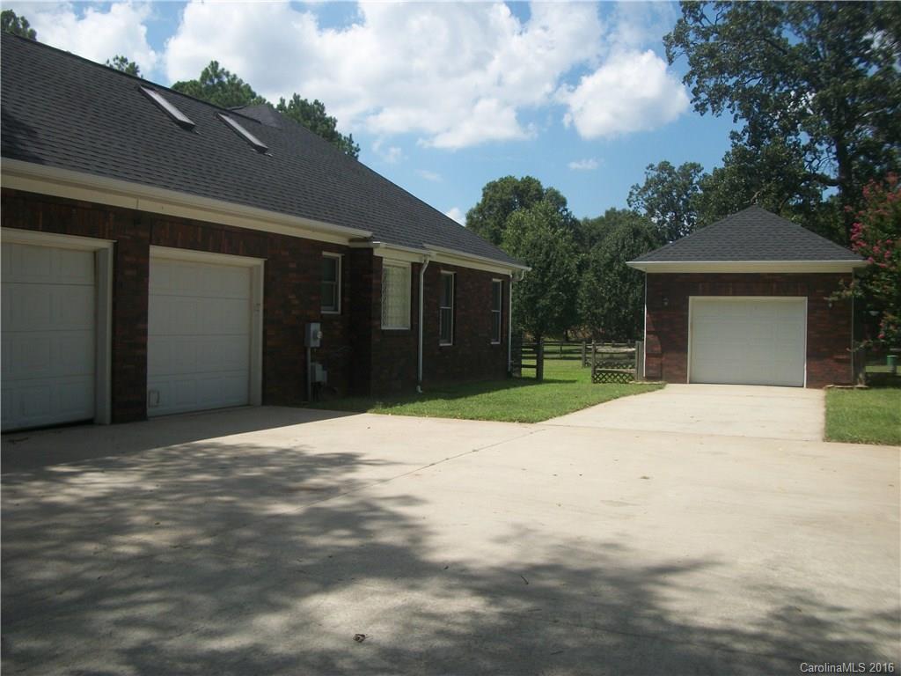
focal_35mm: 32
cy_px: 338
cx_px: 450
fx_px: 833
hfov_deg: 56.8
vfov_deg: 44.2
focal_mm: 5.7
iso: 80
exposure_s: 1/200
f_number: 8.8
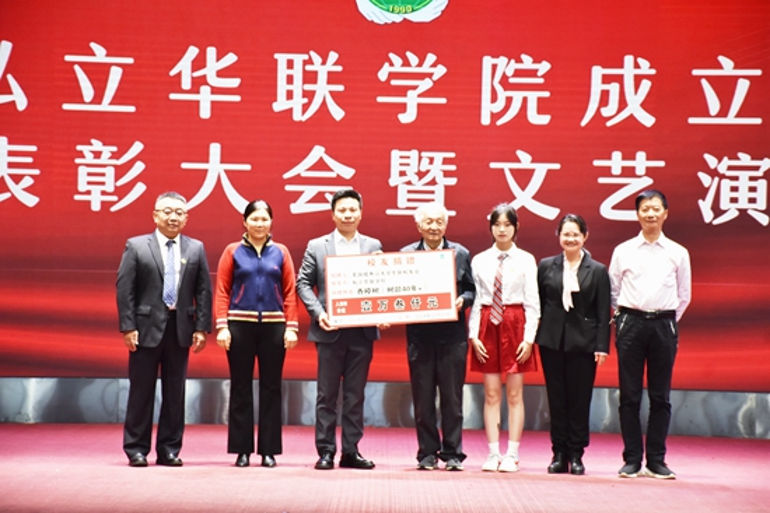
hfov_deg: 15.2
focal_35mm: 135
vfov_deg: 10.2
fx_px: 2888
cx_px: 385
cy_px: 256
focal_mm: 90
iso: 1000
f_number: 6.3
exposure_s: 1/160
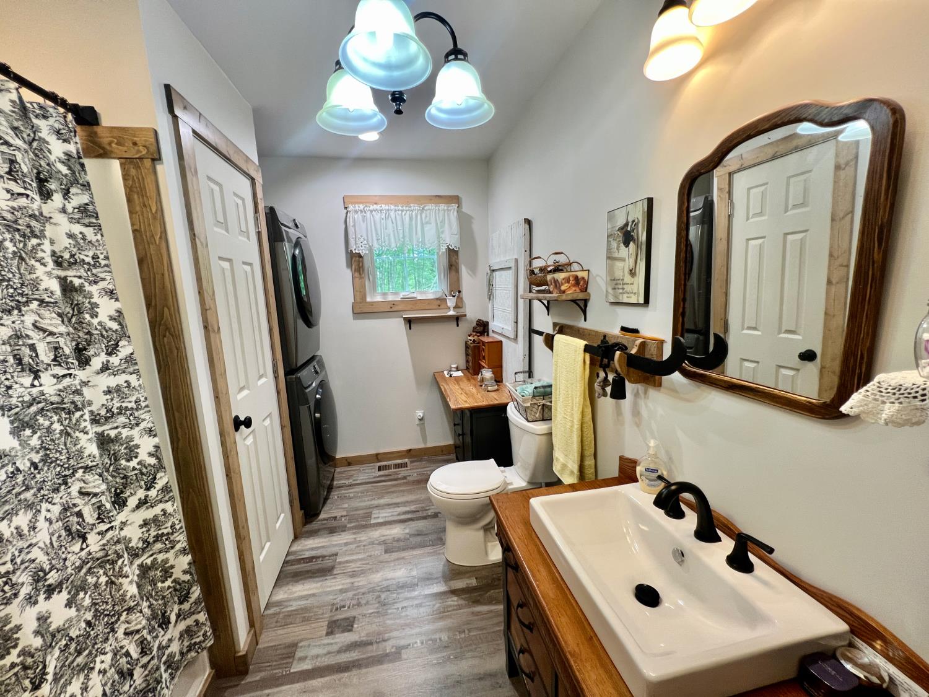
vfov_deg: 89.9
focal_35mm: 13
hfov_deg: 106.2
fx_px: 349
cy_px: 348
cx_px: 464
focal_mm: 1.57
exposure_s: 1/120
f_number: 1.8
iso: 200
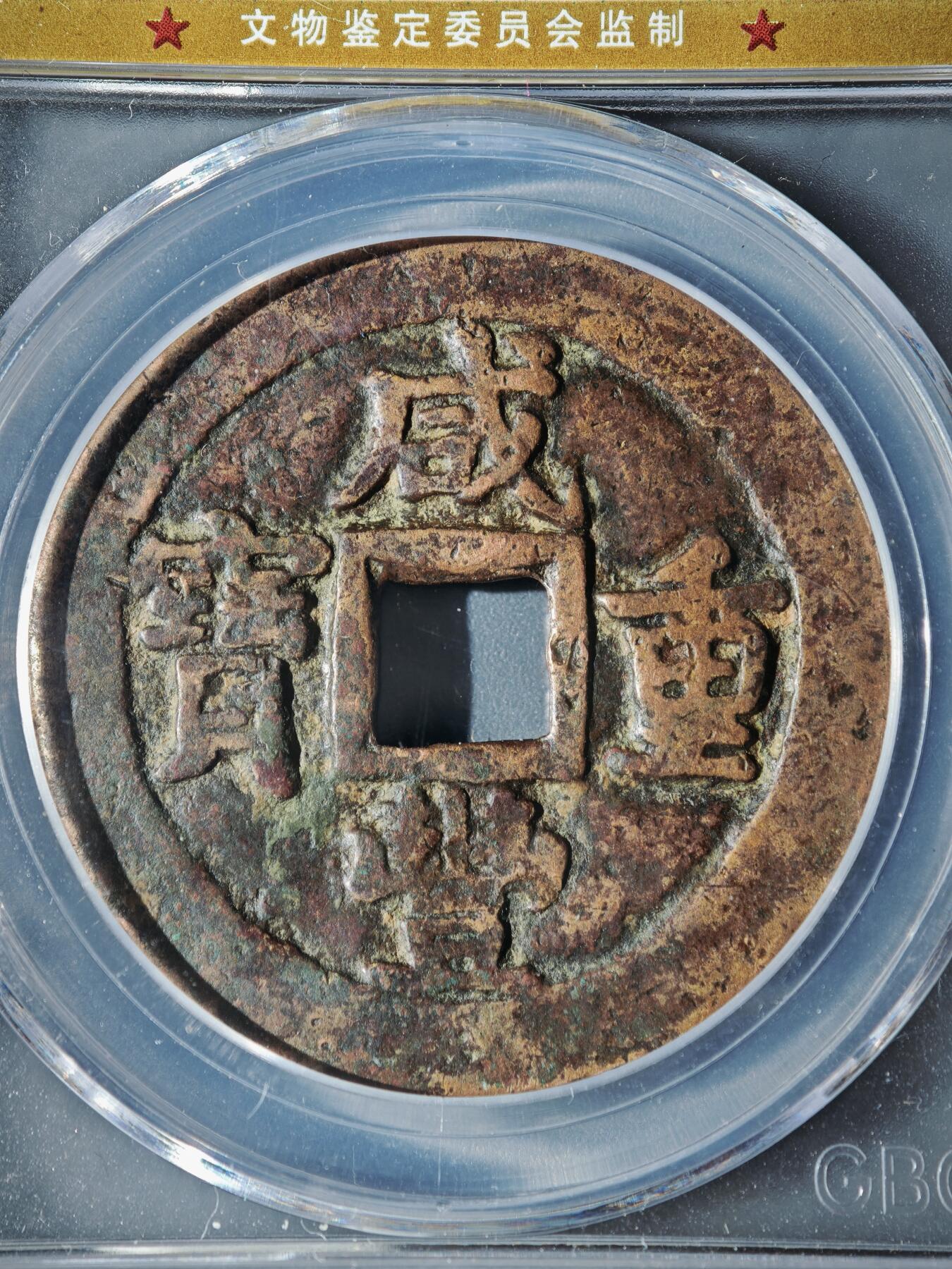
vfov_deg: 27.8
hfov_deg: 21.0
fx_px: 2567
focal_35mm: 70
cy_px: 634
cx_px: 476
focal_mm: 9
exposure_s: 1/105
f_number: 2
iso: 100
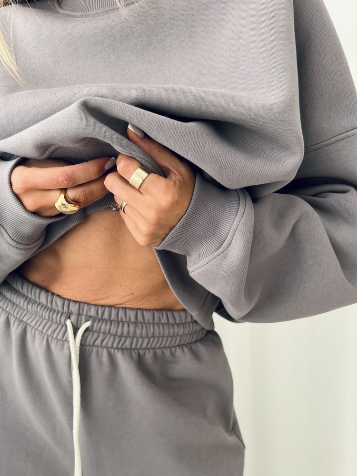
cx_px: 178
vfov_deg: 67.3
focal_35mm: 26
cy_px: 238
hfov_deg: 53.1
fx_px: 358
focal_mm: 5.7
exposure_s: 1/121
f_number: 1.5
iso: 50
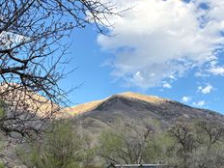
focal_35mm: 56
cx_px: 126
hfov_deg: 34.3
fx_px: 362
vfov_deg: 24.7
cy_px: 175
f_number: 1.6
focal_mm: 5.96
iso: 50
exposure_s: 1/1032
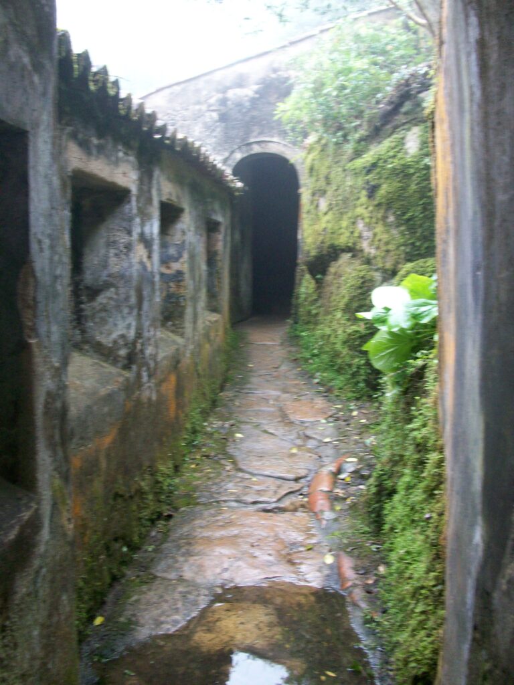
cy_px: 342
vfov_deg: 54.0
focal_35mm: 34
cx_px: 257
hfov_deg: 41.8
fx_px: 673
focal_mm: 5.7
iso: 160
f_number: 2.8
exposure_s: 1/45.6
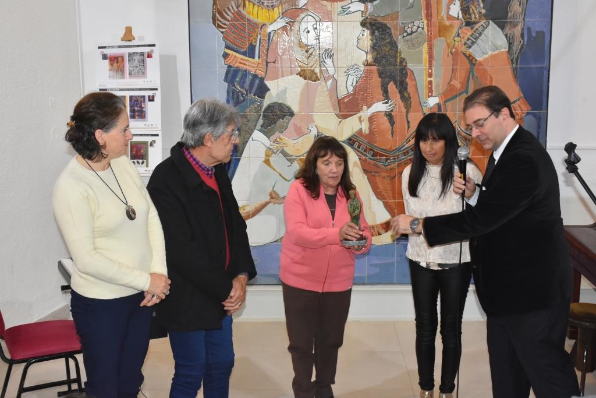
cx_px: 298
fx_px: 844
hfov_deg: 38.9
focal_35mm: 51
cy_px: 199
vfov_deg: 26.5
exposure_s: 1/100
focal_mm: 34
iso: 1600
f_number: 5.6
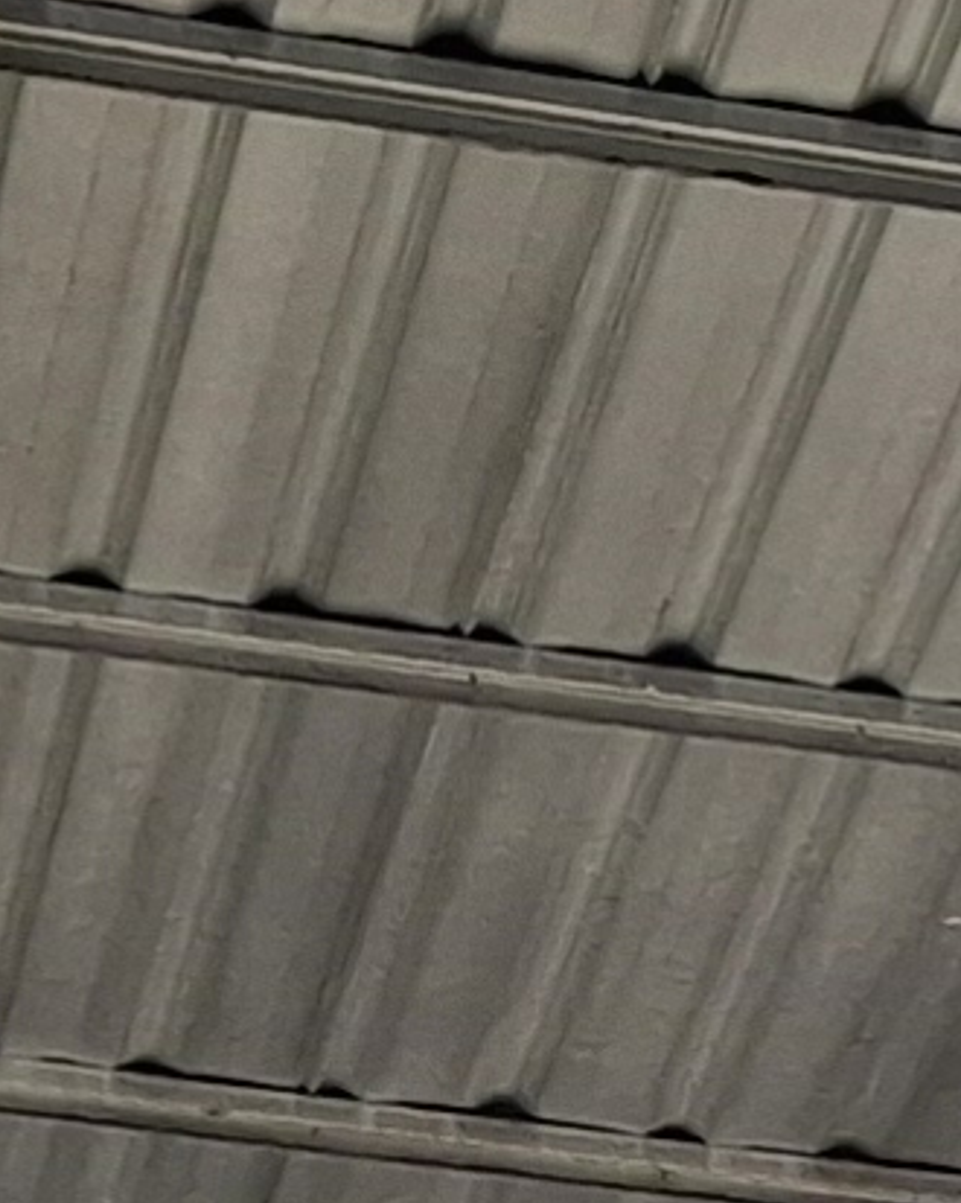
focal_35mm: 241
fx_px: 8574
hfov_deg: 6.4
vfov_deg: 7.5
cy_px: 2881
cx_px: 1220
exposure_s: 1/1171
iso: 32
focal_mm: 4.69
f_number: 1.8
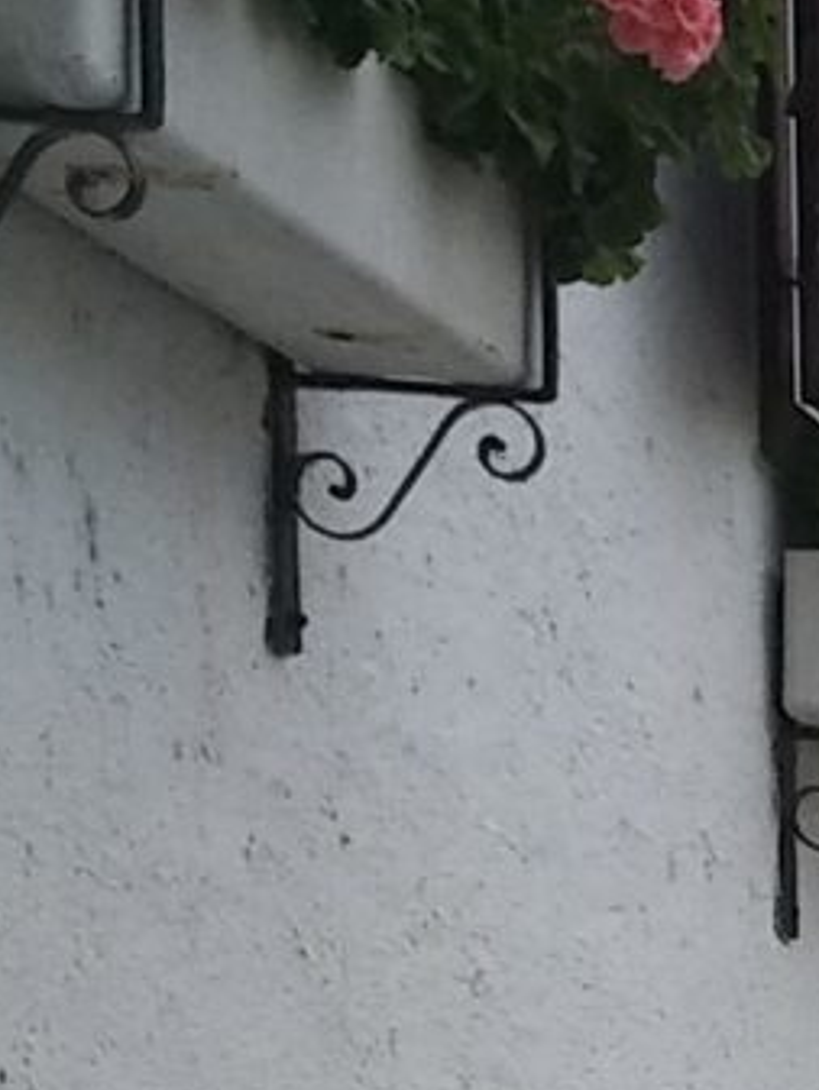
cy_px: 2377
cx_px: 3069
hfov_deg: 7.1
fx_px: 5265
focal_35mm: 167
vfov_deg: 10.6
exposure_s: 1/836
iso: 125
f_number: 2.2
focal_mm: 3.81
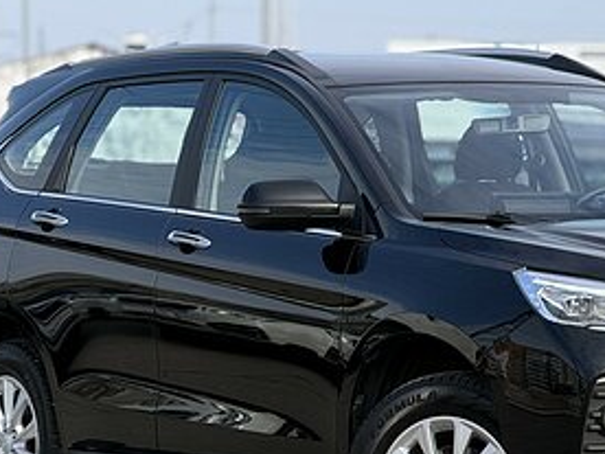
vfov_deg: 6.2
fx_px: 4160
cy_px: 388
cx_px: 498
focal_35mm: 238
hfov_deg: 8.3
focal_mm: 15.66
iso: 64
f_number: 2.8
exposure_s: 1/903
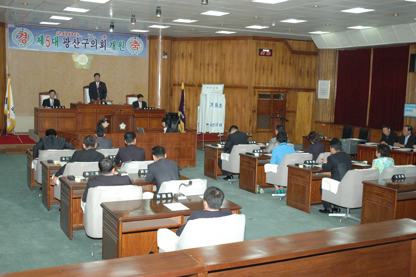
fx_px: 502
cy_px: 138
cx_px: 208
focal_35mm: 44
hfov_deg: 45.0
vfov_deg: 30.8
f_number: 6.3
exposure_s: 1/60
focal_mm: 29
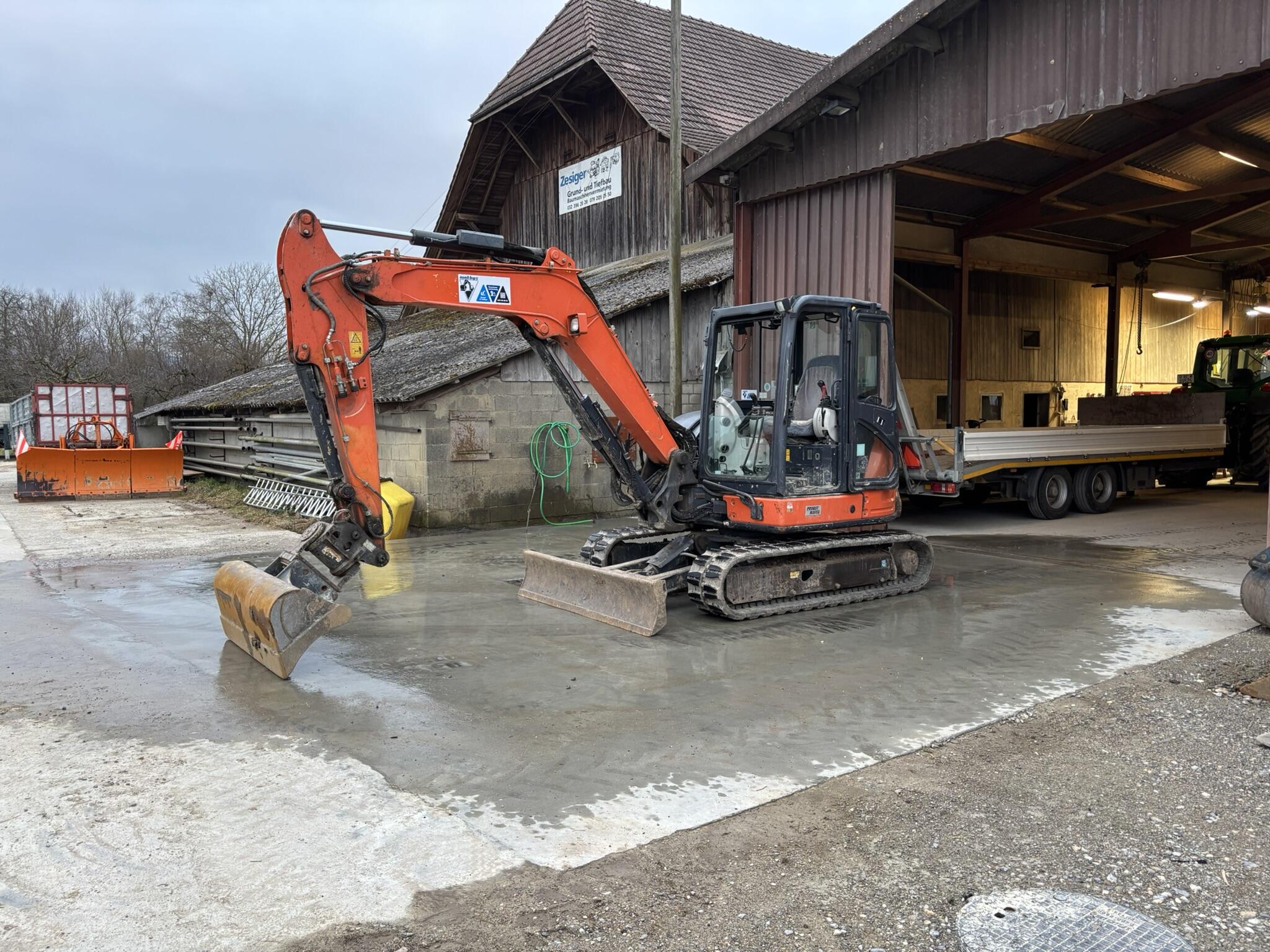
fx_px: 954
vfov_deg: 53.1
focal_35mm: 26
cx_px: 635
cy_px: 476
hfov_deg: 67.3
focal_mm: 5.96
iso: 125
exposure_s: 1/82
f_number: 1.6
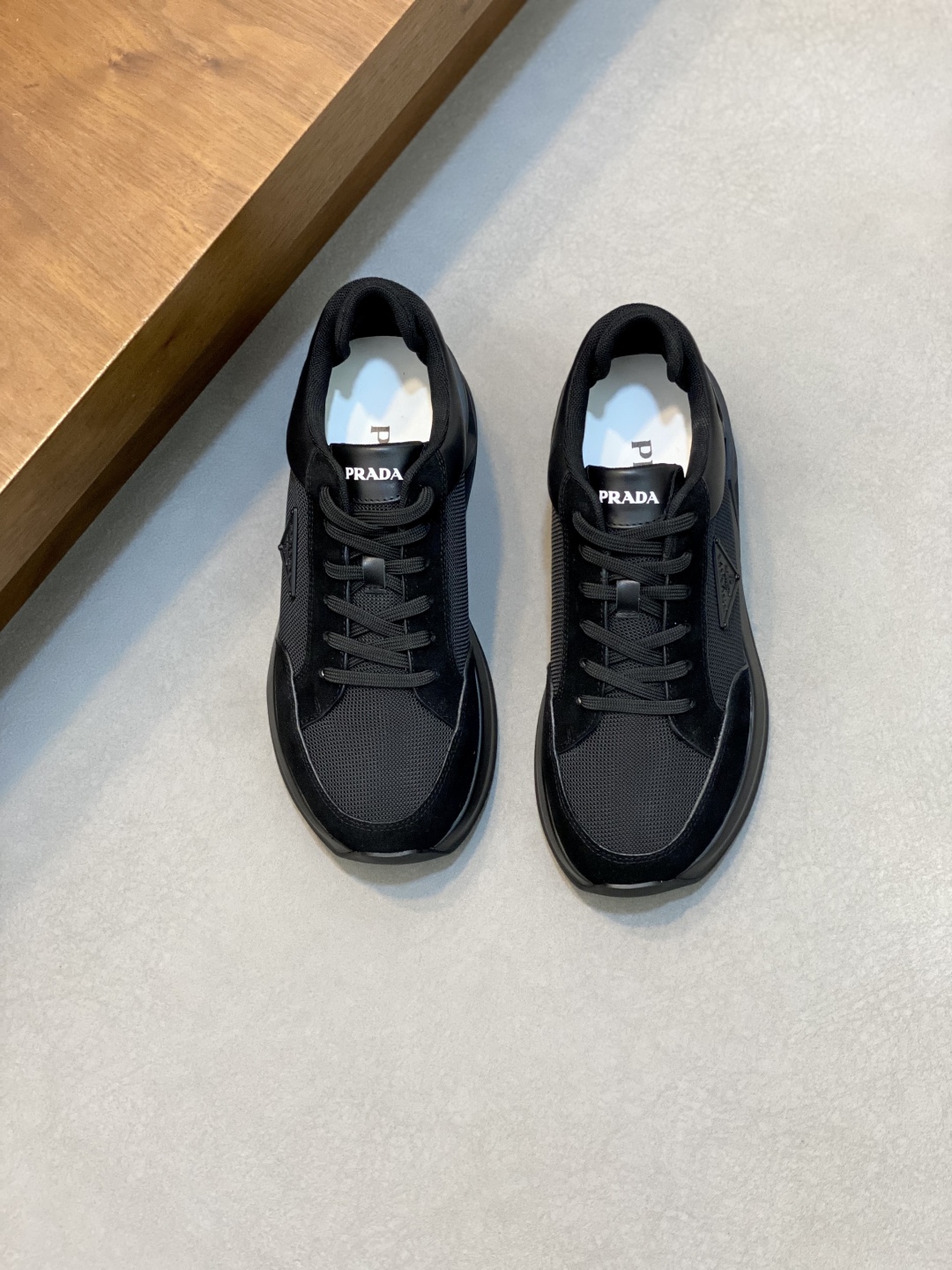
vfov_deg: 36.8
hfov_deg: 28.0
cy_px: 635
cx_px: 476
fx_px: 1907
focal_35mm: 52
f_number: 2
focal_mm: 6
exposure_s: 1/100
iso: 250
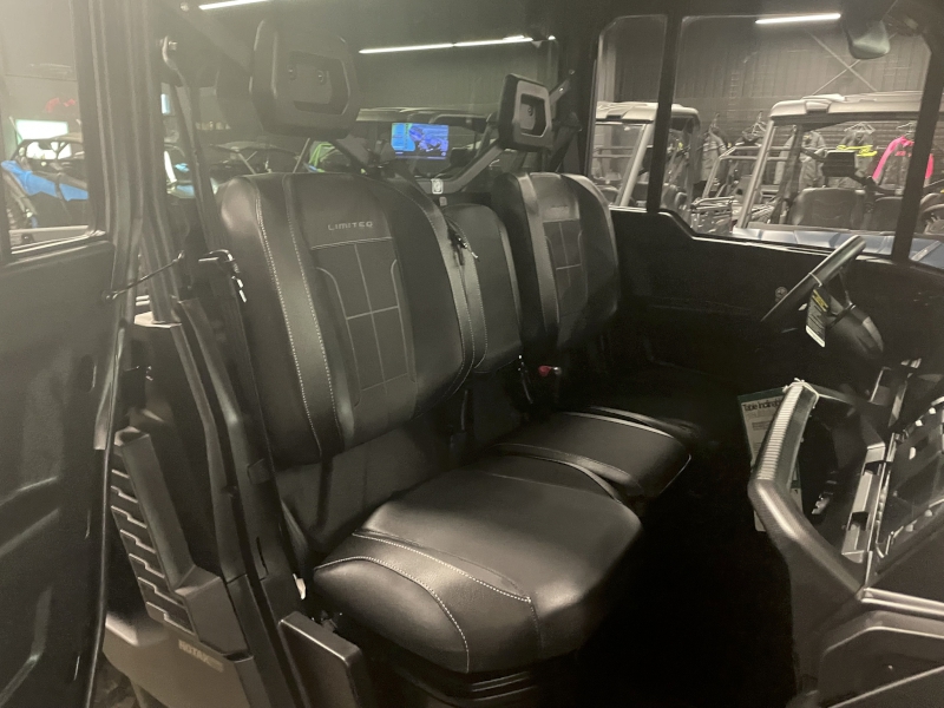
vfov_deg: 53.1
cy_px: 354
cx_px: 472
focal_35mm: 26
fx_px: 709
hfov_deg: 67.3
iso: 1000
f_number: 1.6
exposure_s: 1/30
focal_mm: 4.2
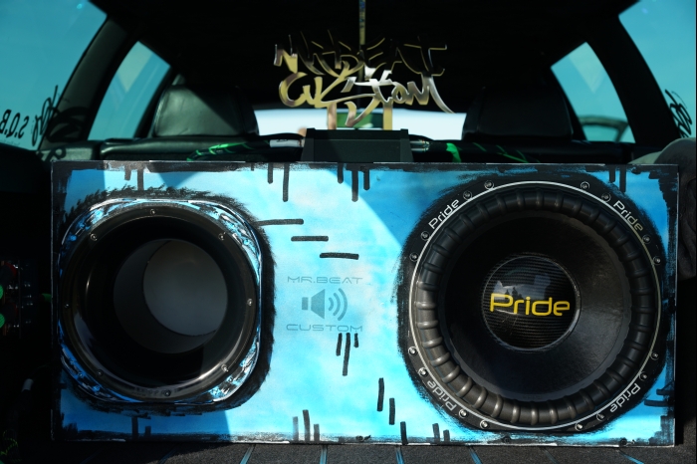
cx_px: 348
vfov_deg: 27.0
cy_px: 232
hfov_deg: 39.6
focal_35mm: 50
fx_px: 968
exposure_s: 1/320
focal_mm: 50
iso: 200
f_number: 5.6
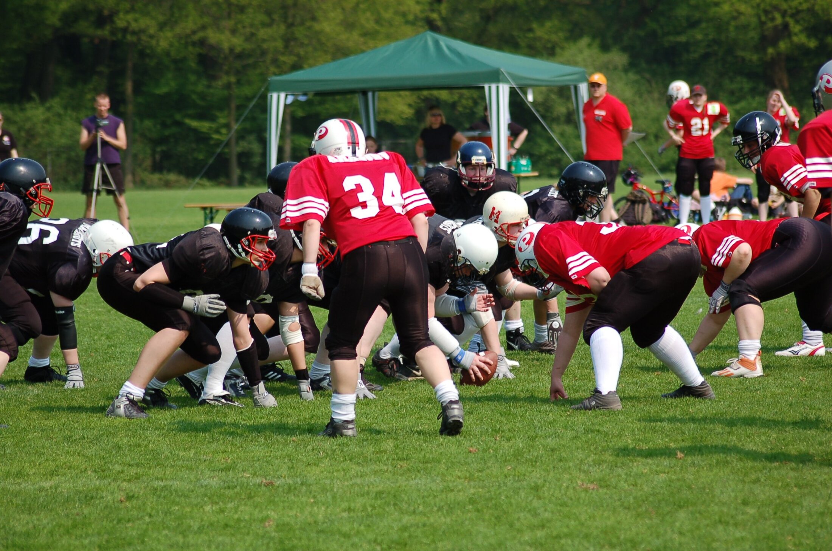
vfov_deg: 6.8
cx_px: 416
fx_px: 4671
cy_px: 276
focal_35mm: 202
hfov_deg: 10.2
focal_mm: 135
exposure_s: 1/1000
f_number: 4.5
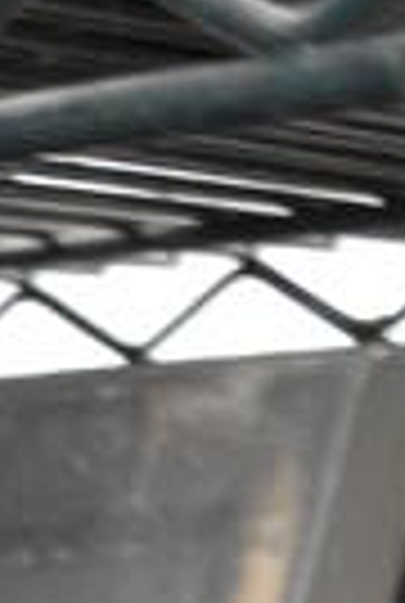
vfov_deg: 8.6
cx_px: -585
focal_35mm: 204
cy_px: 1712
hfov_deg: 6.4
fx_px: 3425
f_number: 3.5
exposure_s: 1/20
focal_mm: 20
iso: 3200
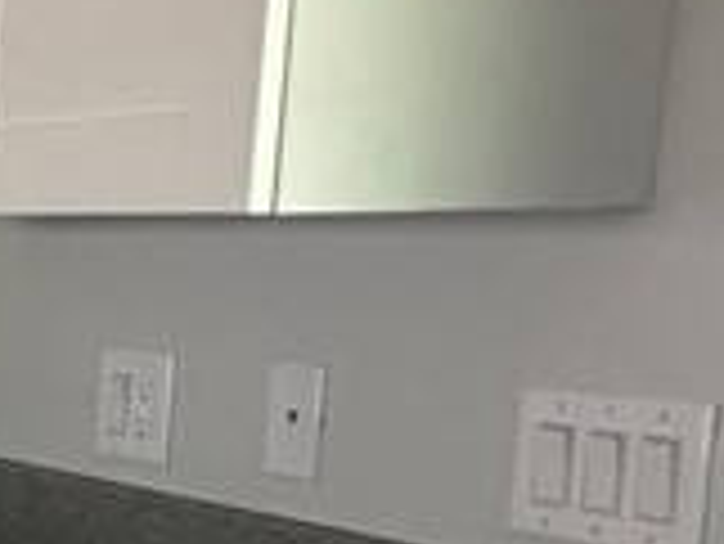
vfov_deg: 16.4
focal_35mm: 89
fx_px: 1863
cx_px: -962
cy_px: 513
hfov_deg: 14.8
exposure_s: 1/99
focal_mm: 2.22
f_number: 2.2
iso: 160
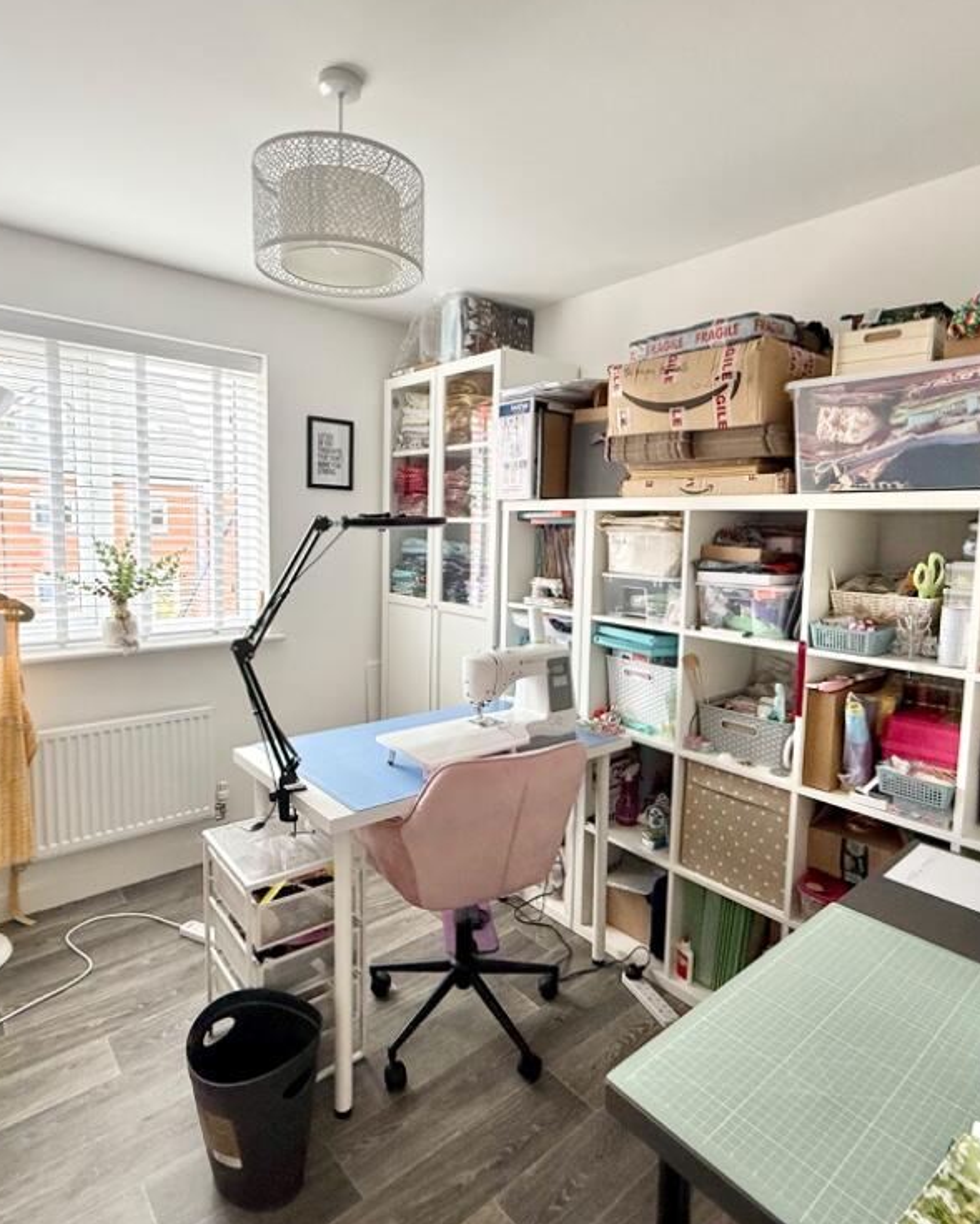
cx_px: 509
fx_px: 689
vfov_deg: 83.2
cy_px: 590
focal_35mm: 19
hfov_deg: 70.8
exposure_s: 1/99
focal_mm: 2.22
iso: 160
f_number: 2.2
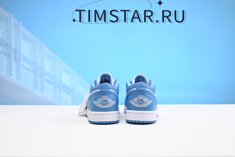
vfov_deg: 36.9
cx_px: 118
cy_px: 78
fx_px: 235
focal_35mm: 36
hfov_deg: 53.1
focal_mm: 36
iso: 100
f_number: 16
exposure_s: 1/2
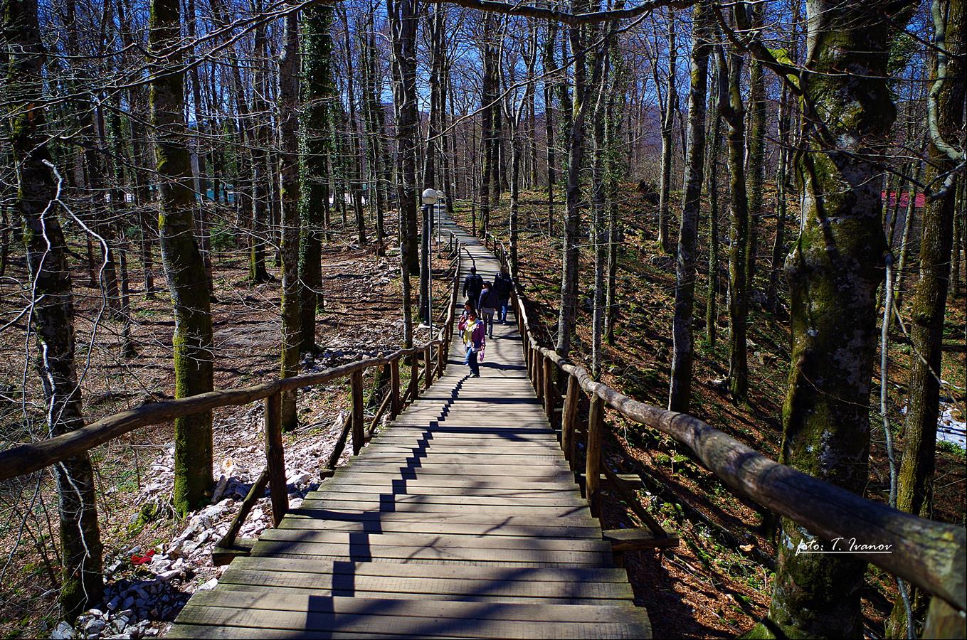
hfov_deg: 67.5
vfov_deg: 47.7
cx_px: 484
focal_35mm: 27
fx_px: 724
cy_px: 320
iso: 100
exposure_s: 1/500
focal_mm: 18
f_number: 4
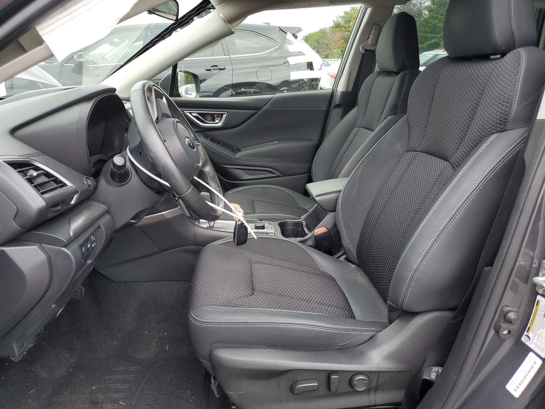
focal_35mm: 26
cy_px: 204
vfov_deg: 53.1
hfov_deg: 67.3
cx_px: 272
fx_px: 409
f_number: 1.5
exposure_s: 1/312
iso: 50
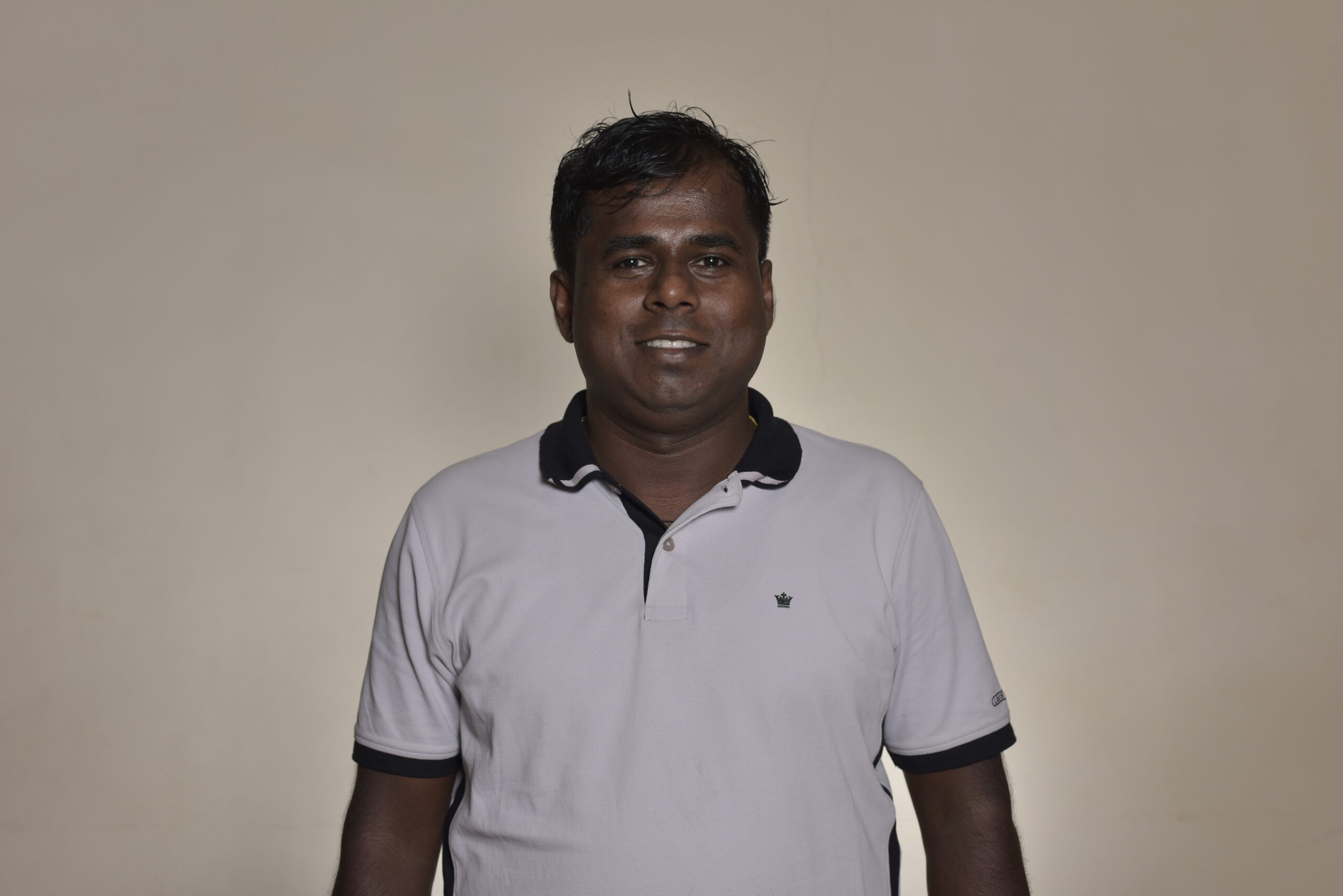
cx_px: 672
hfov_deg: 39.6
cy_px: 448
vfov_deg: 27.0
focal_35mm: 50
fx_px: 1866
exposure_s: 1/200
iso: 320
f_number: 6.3
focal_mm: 50
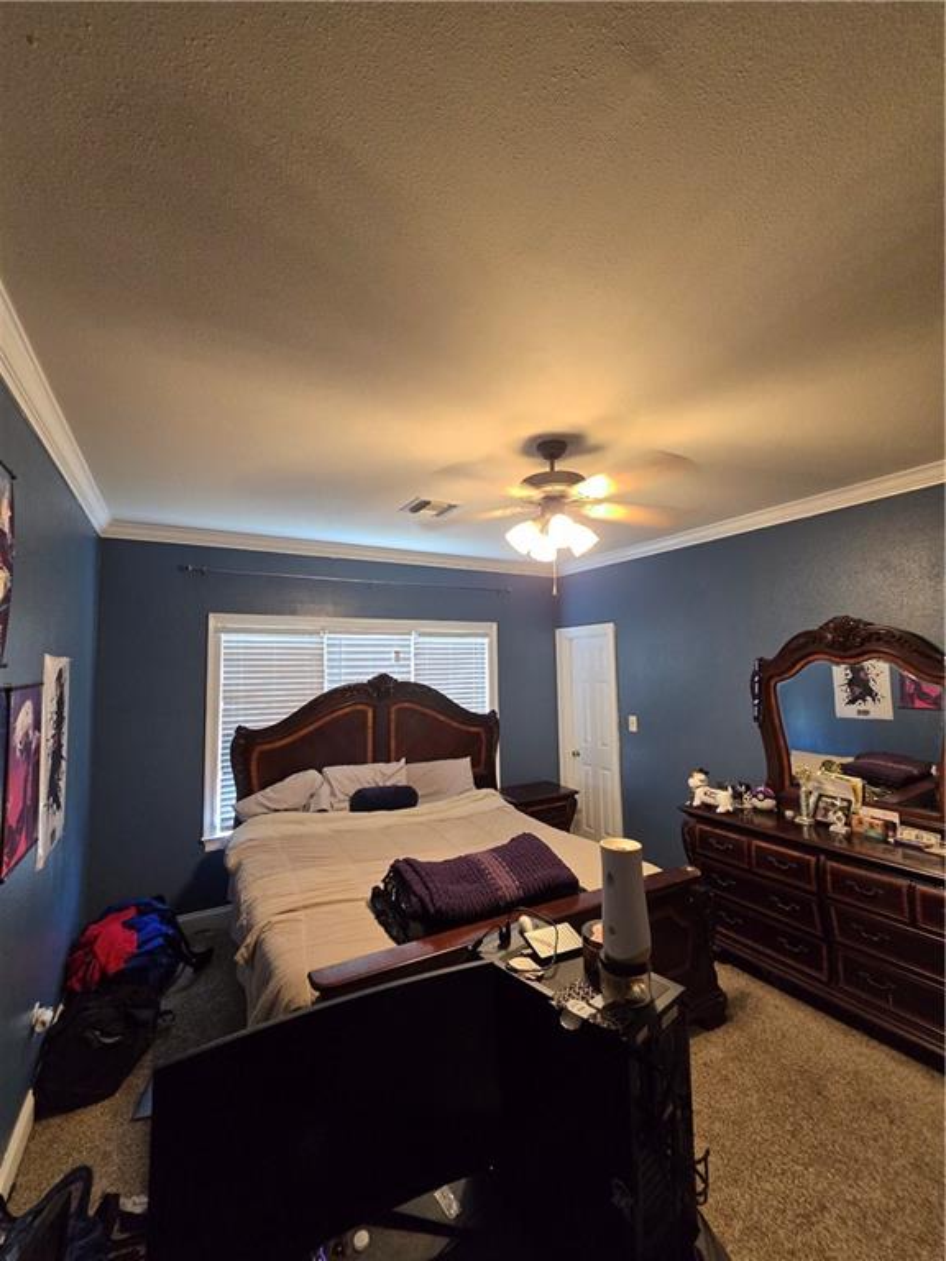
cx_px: 473
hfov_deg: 89.9
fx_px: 474
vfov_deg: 106.2
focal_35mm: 13
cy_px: 630
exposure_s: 1/60
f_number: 2.2
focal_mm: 2.2
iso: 400
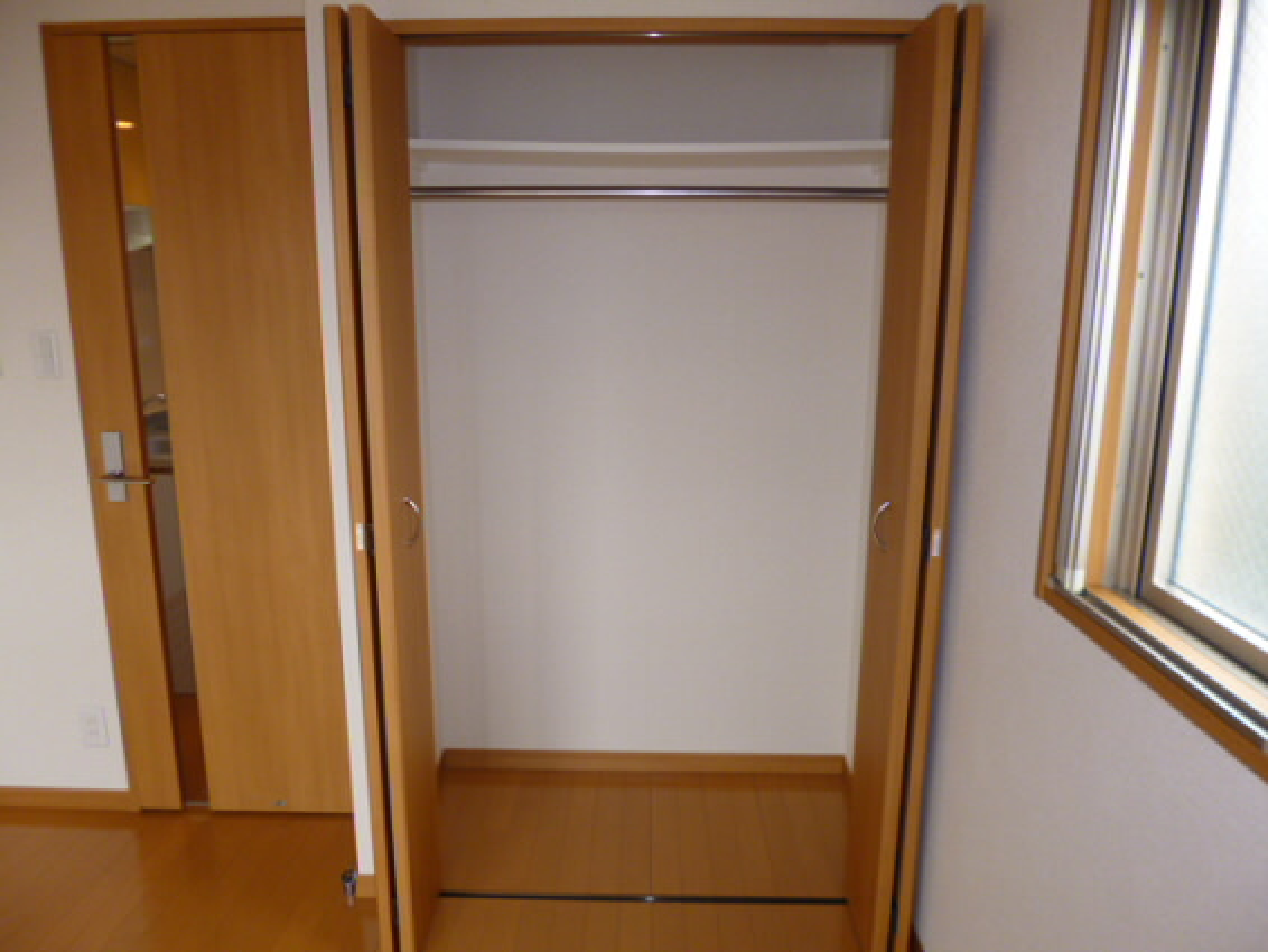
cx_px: 634
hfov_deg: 71.6
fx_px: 880
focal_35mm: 24
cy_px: 476
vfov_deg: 56.9
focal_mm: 4.3
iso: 100
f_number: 2.5
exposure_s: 1/60
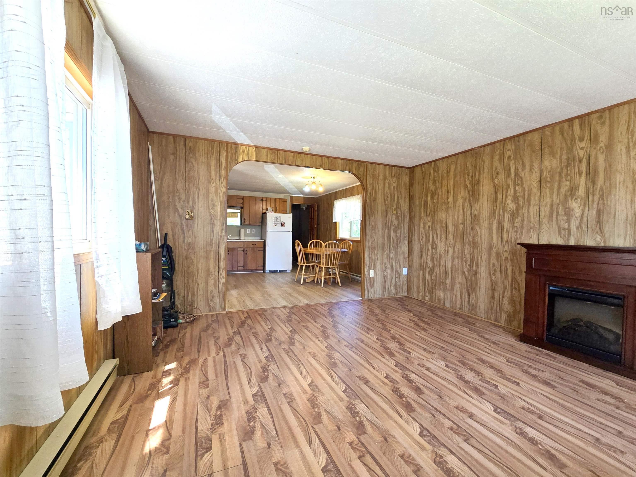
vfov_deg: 89.9
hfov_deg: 106.2
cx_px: 318
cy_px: 238
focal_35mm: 13
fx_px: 239
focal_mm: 2.2
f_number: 2.2
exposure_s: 1/120
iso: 80
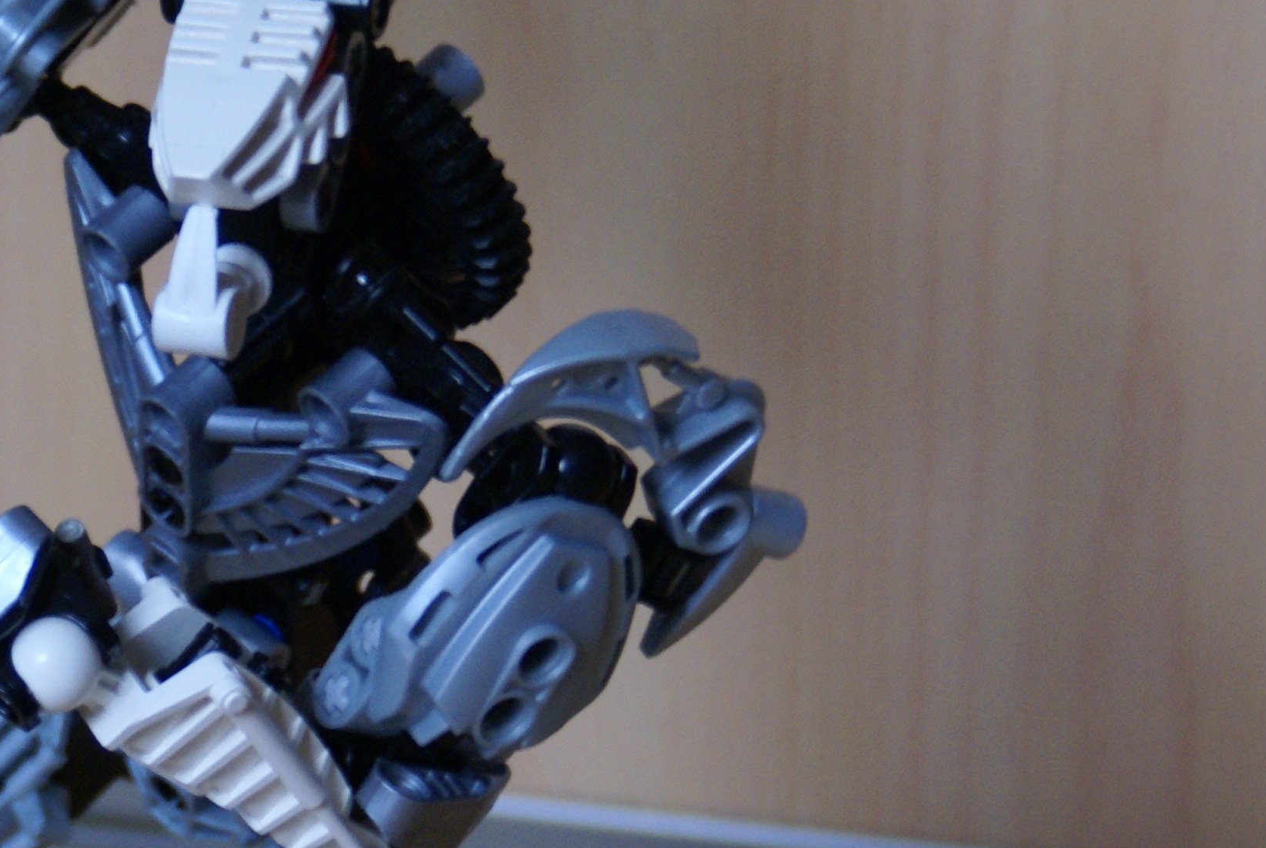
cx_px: 258
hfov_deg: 8.2
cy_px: 483
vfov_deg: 5.5
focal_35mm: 249
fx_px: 8767
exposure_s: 1/8
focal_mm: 70
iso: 400
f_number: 5.6
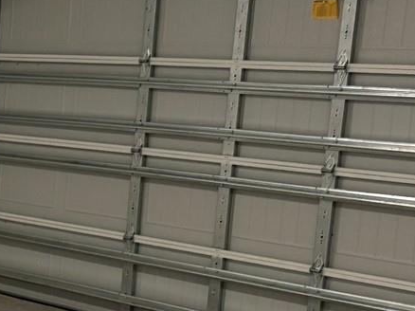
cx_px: -223
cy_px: 259
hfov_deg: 18.2
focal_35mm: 95
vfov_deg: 15.4
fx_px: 1138
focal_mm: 5.96
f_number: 1.6
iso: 250
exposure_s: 1/60
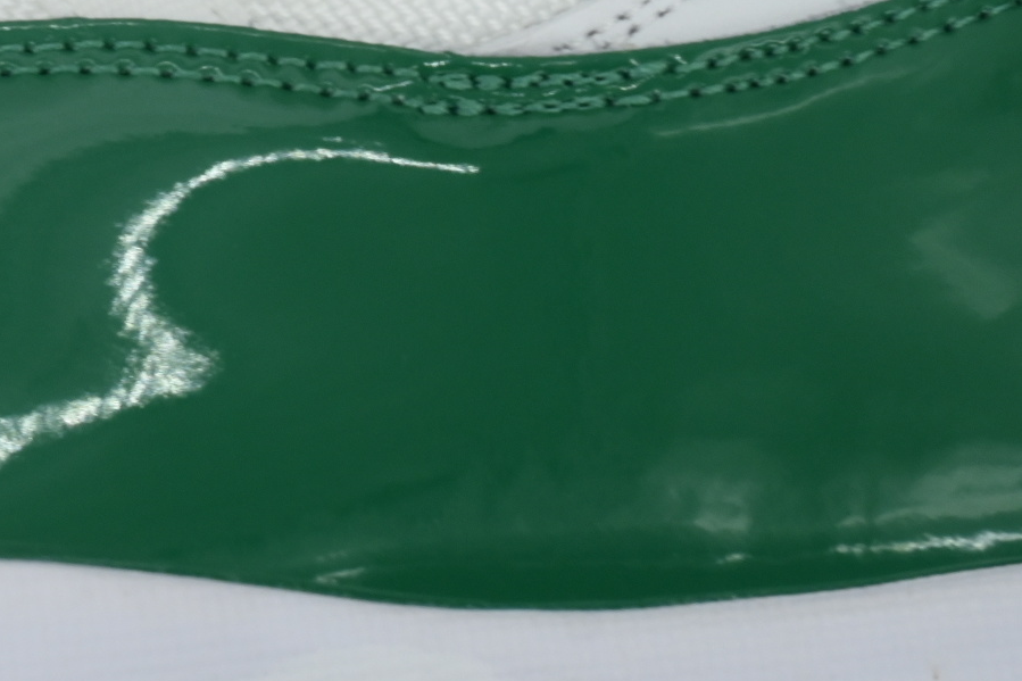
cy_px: -276
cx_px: -332
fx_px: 4172
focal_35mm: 147
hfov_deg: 13.4
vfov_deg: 9.1
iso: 400
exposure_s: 1/100
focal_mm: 32
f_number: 10
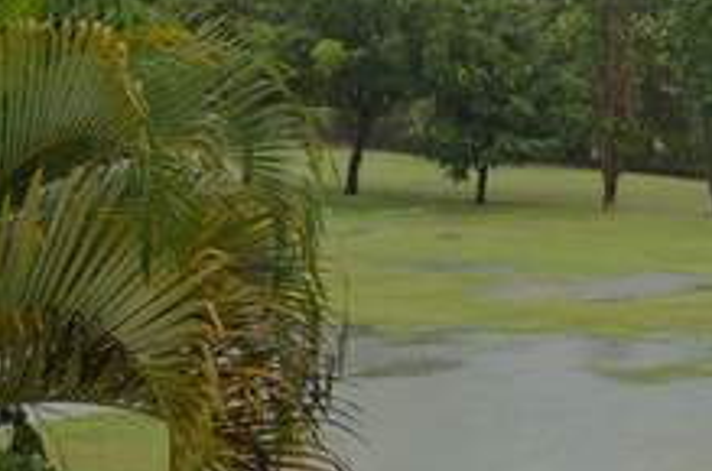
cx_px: 871
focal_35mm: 115
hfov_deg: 17.0
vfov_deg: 11.9
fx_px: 2269
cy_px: 297
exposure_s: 1/500
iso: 900
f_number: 3.8
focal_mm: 24
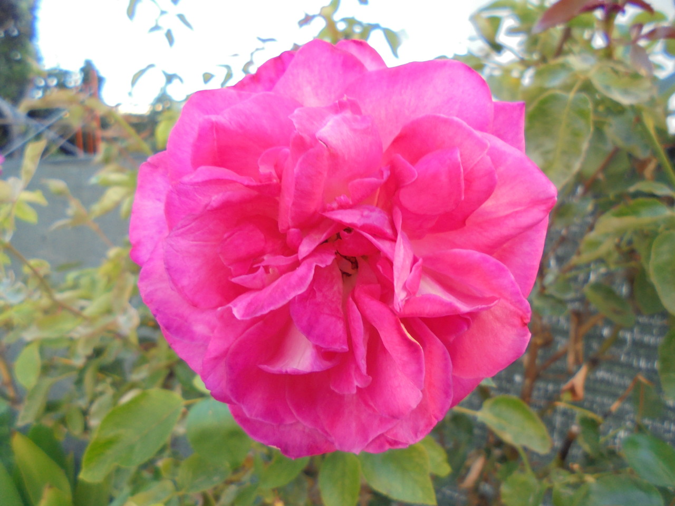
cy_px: 253
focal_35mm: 26
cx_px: 338
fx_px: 507
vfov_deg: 53.1
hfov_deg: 67.3
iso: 100
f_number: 3.5
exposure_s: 1/40
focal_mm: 4.6
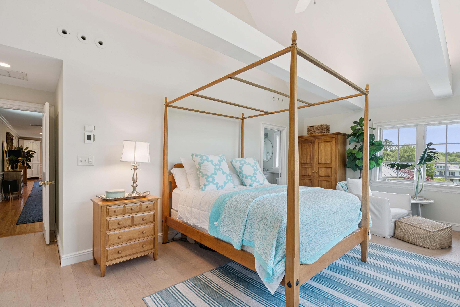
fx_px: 205
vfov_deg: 73.8
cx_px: 230
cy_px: 154
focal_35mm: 16
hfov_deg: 96.7
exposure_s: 1/40
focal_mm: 16
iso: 320
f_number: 7.1
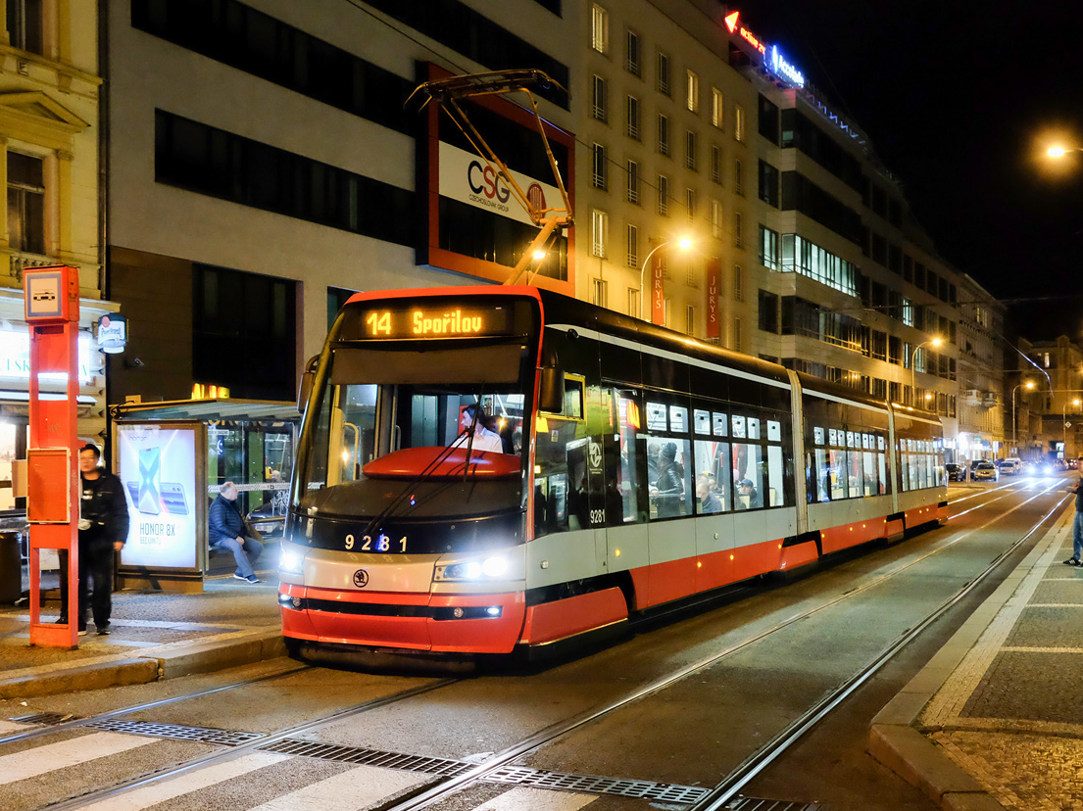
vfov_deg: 41.8
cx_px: 612
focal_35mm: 34
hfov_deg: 53.8
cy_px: 410
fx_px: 1063
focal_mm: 20.8
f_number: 5.6
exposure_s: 1/7
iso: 3200
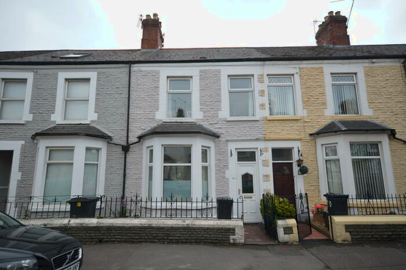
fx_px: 237
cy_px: 135
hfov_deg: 81.2
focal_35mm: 21
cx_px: 203
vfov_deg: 59.4
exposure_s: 1/160
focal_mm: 14
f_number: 6.3
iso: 100
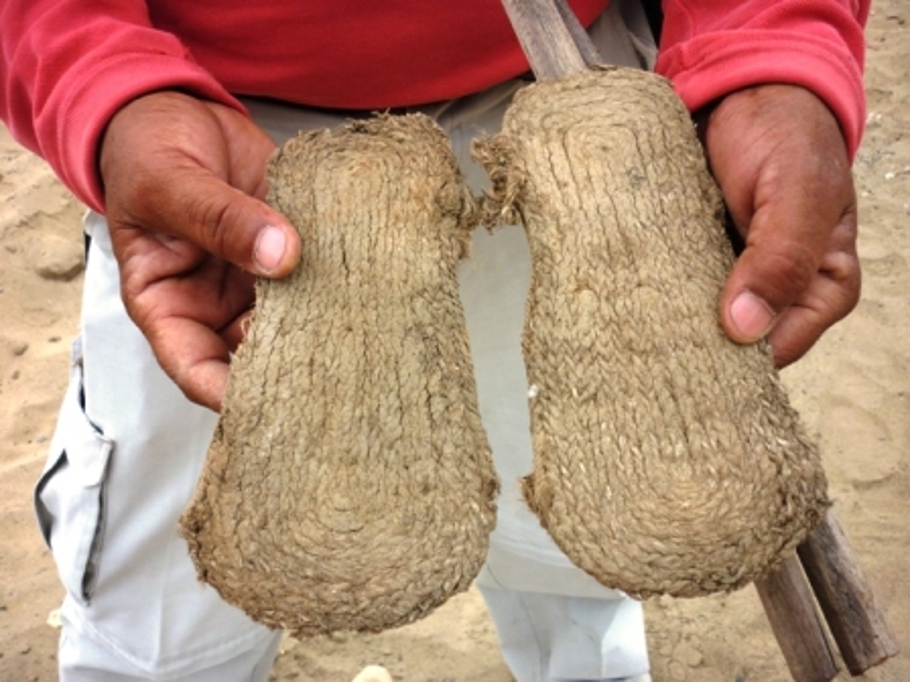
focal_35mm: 33
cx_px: 455
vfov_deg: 42.9
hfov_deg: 55.4
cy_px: 341
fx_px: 868
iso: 80
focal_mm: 5.5
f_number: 2.8
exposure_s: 1/500
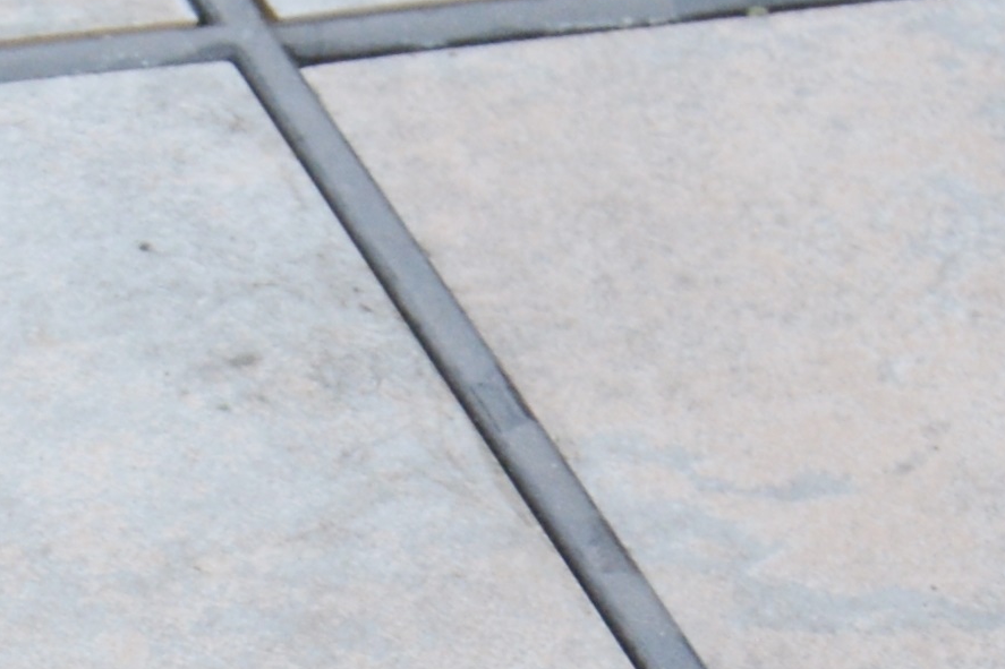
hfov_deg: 8.5
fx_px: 6514
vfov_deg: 5.7
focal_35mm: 233
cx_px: -687
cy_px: 1615
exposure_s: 1/125
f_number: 5.6
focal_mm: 23
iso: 400
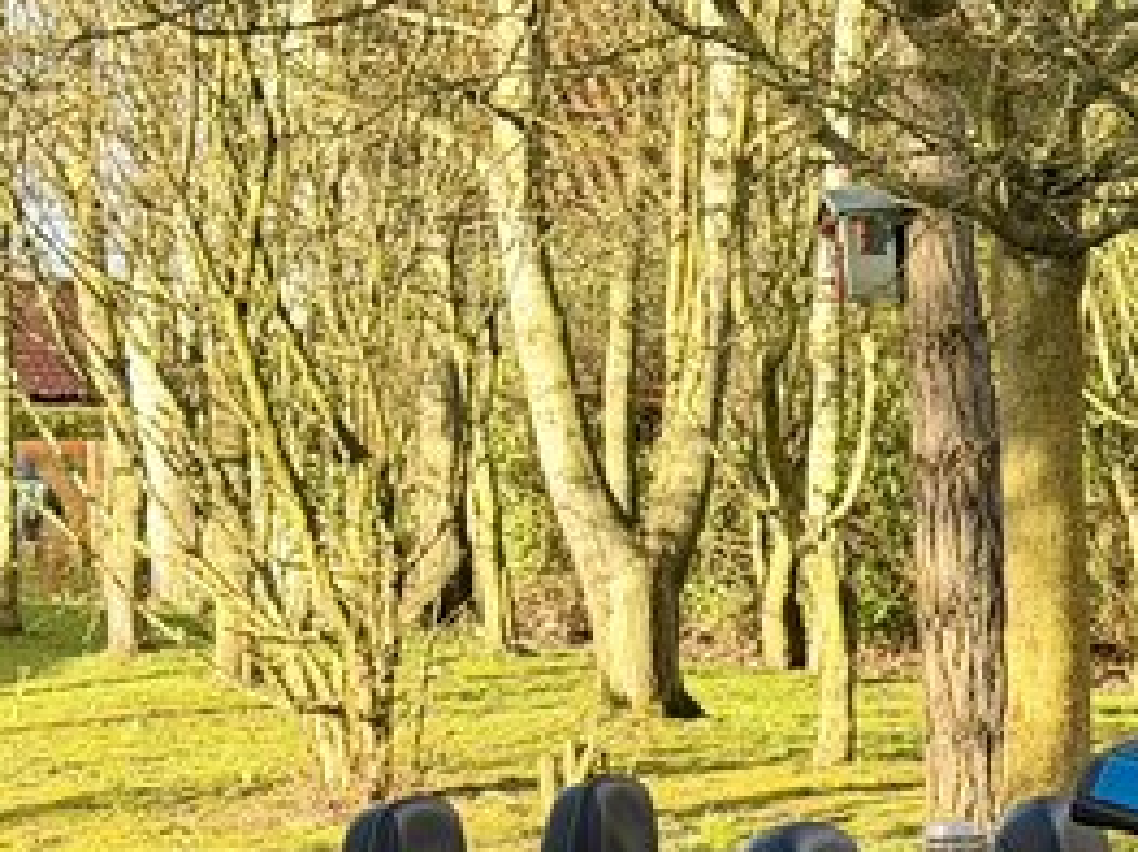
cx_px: 1233
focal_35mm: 146
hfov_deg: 13.3
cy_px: 977
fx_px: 4798
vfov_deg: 10.0
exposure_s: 1/496
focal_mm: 6.76
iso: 64
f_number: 1.78
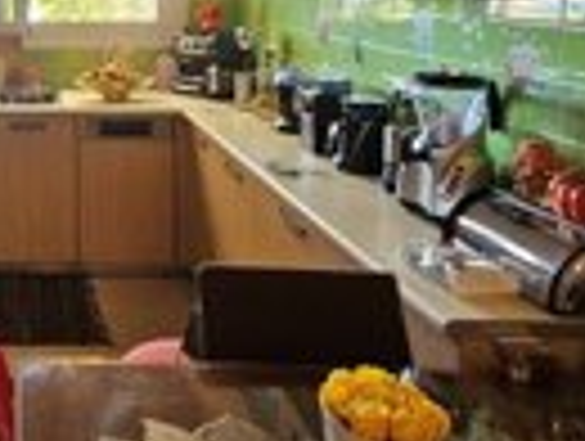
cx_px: -9
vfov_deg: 36.6
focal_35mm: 36
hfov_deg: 43.4
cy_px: 22
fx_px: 610
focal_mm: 2.2
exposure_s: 1/50
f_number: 2.2
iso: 160
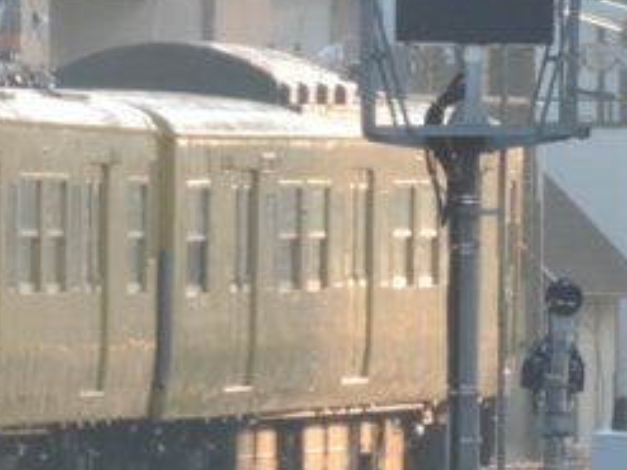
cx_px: -282
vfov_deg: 1.4
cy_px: 401
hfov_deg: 1.9
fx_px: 19064
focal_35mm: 1053
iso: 250
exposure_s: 1/200
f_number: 4.8
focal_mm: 57.9
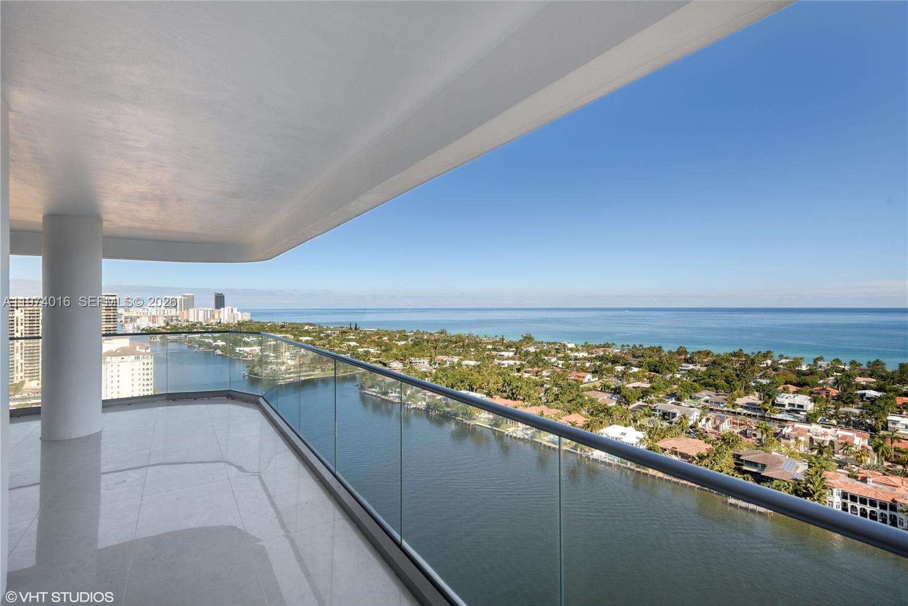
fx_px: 404
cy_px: 303
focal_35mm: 16
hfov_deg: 96.7
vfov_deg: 73.8
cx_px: 454
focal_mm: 16
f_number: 8
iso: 250
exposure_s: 1/1000
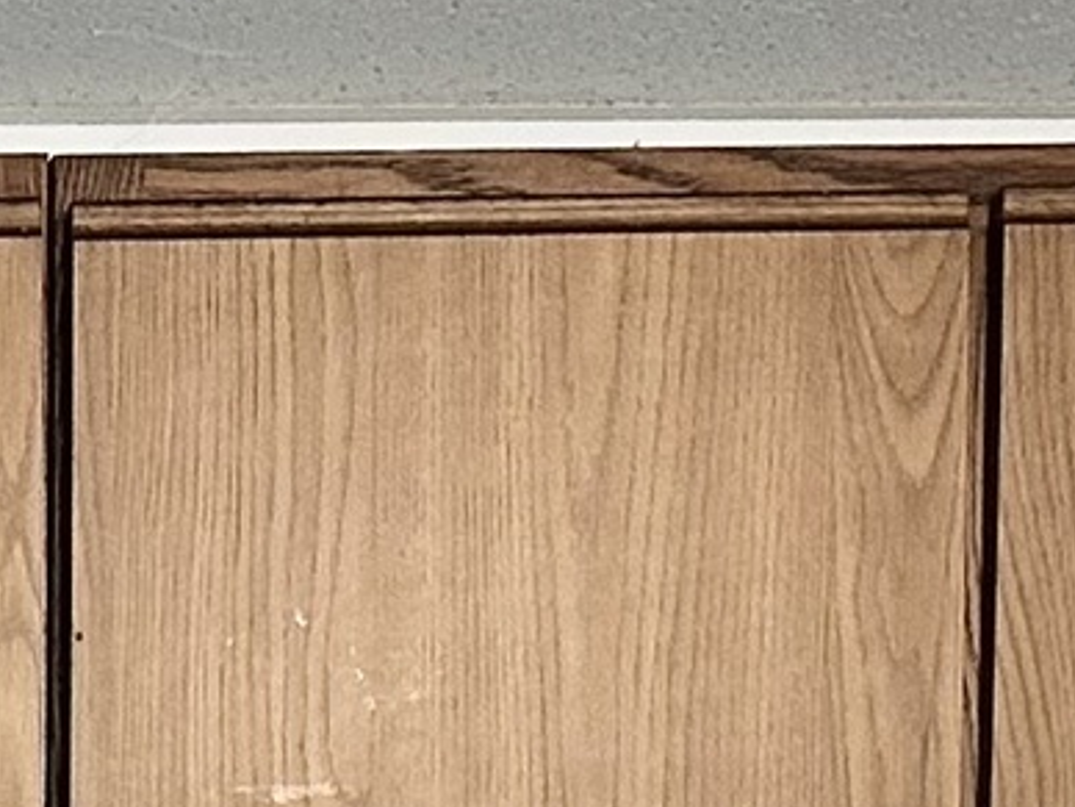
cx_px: -790
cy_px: 2576
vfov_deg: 6.9
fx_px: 5900
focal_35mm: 190
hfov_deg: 9.9
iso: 160
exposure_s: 1/60
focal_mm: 6.86
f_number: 1.78
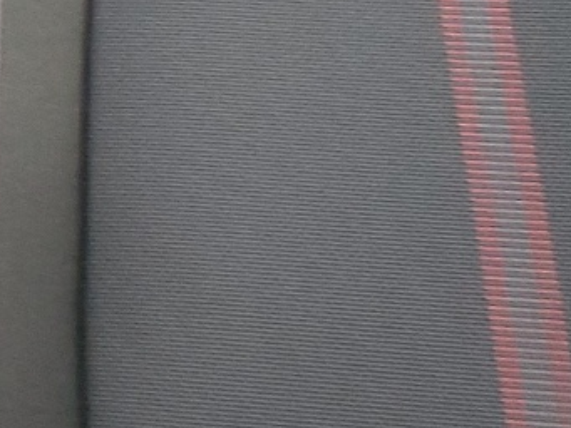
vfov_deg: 11.7
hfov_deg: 13.1
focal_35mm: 122
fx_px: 2013
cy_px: -202
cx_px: -697
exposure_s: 1/60.2
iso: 192
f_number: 1.5
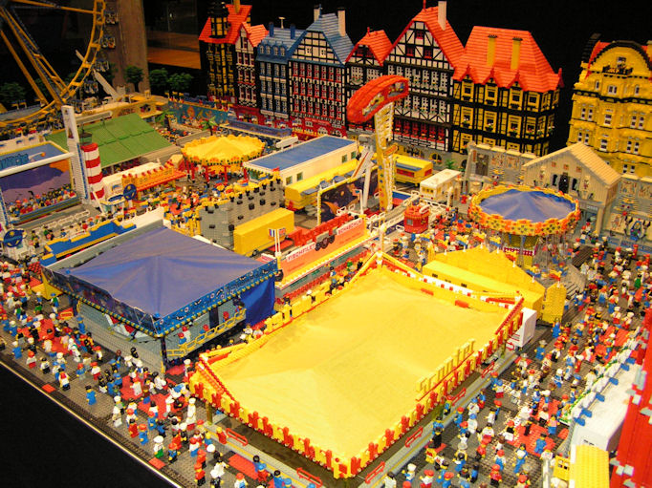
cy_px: 244
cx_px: 326
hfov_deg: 49.0
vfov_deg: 37.7
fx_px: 715
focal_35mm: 38
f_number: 2.8
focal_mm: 6.3
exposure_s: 1/40
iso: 200
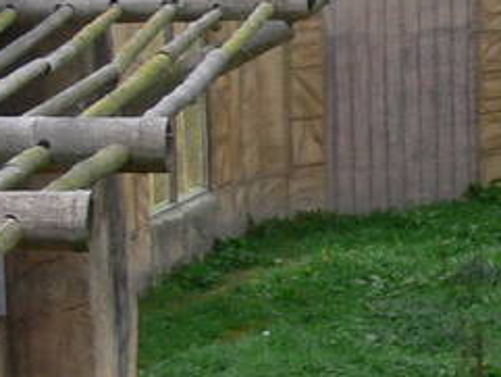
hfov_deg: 7.7
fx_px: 3359
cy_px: 196
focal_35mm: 232
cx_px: 1370
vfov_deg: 6.4
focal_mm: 7.4
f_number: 5.6
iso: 80
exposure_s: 1/125
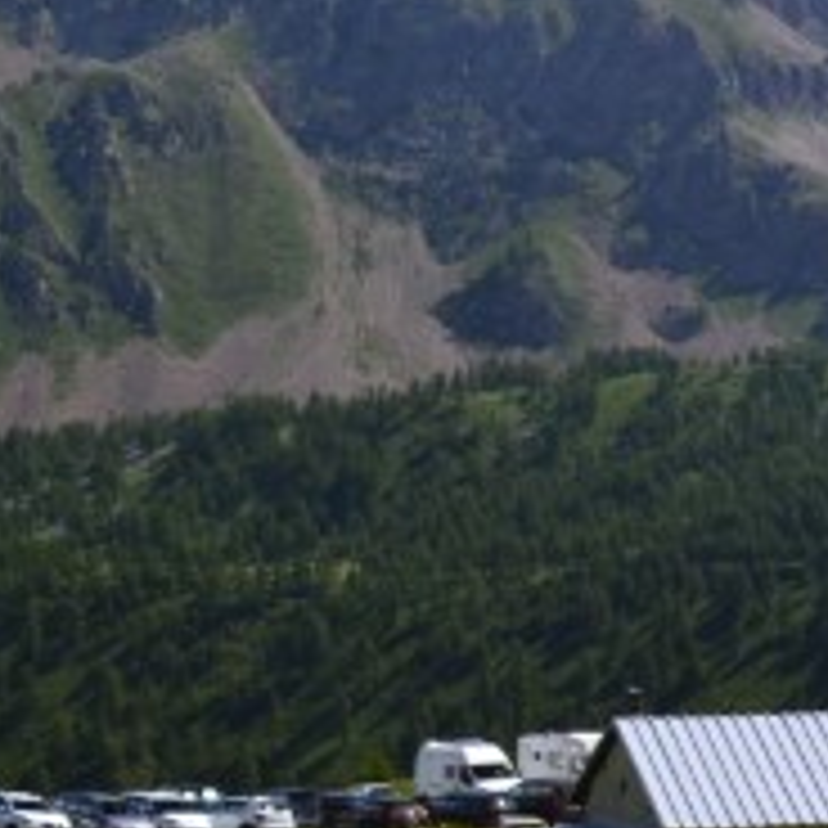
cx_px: 1530
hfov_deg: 13.9
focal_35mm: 110
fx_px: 2977
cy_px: 626
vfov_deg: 15.8
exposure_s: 1/250
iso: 400
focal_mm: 22
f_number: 10
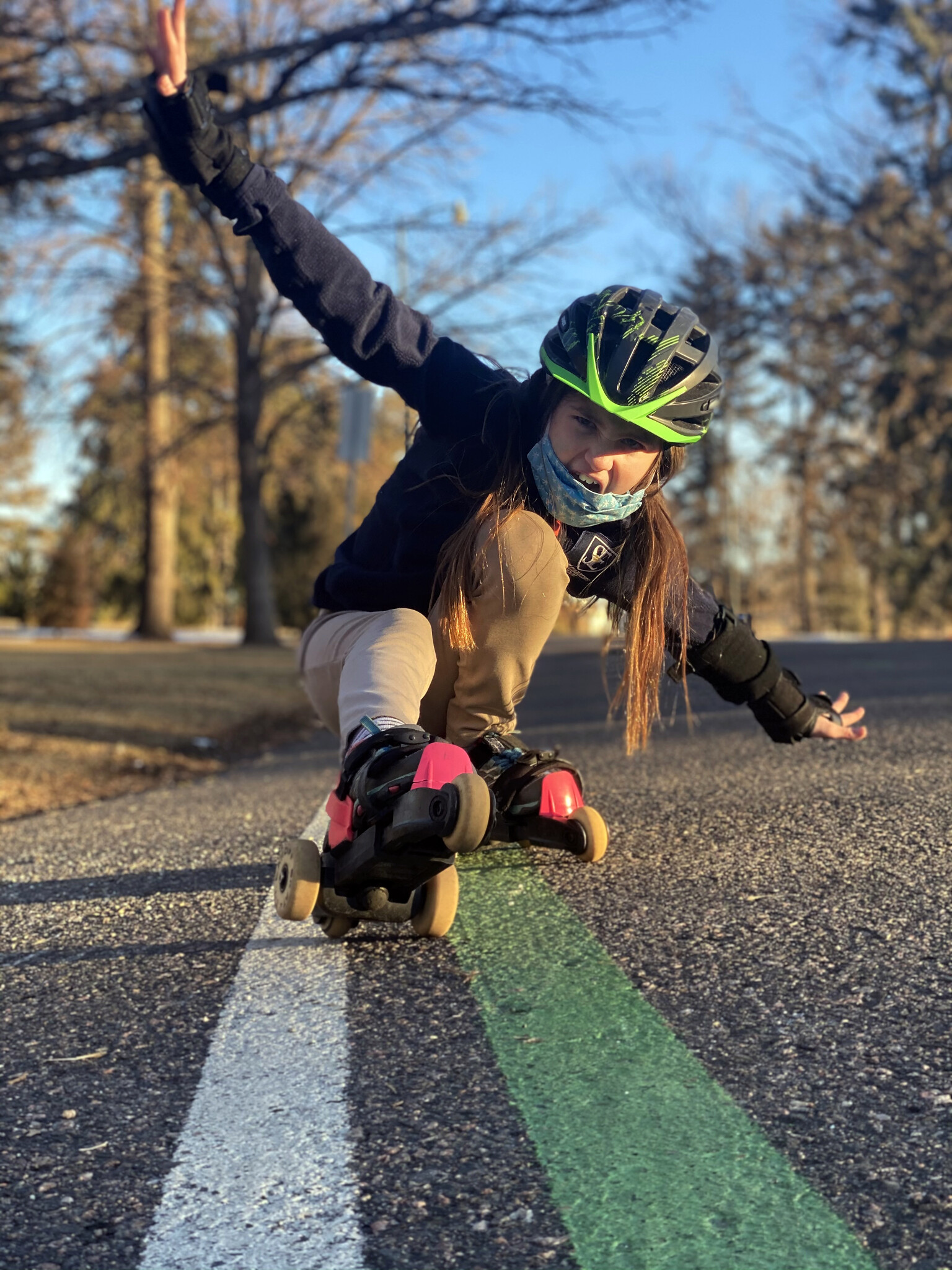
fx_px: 1907
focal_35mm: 52
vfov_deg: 36.8
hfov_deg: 28.0
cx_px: 476
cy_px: 635
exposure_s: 1/178
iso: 20
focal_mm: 6
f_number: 2
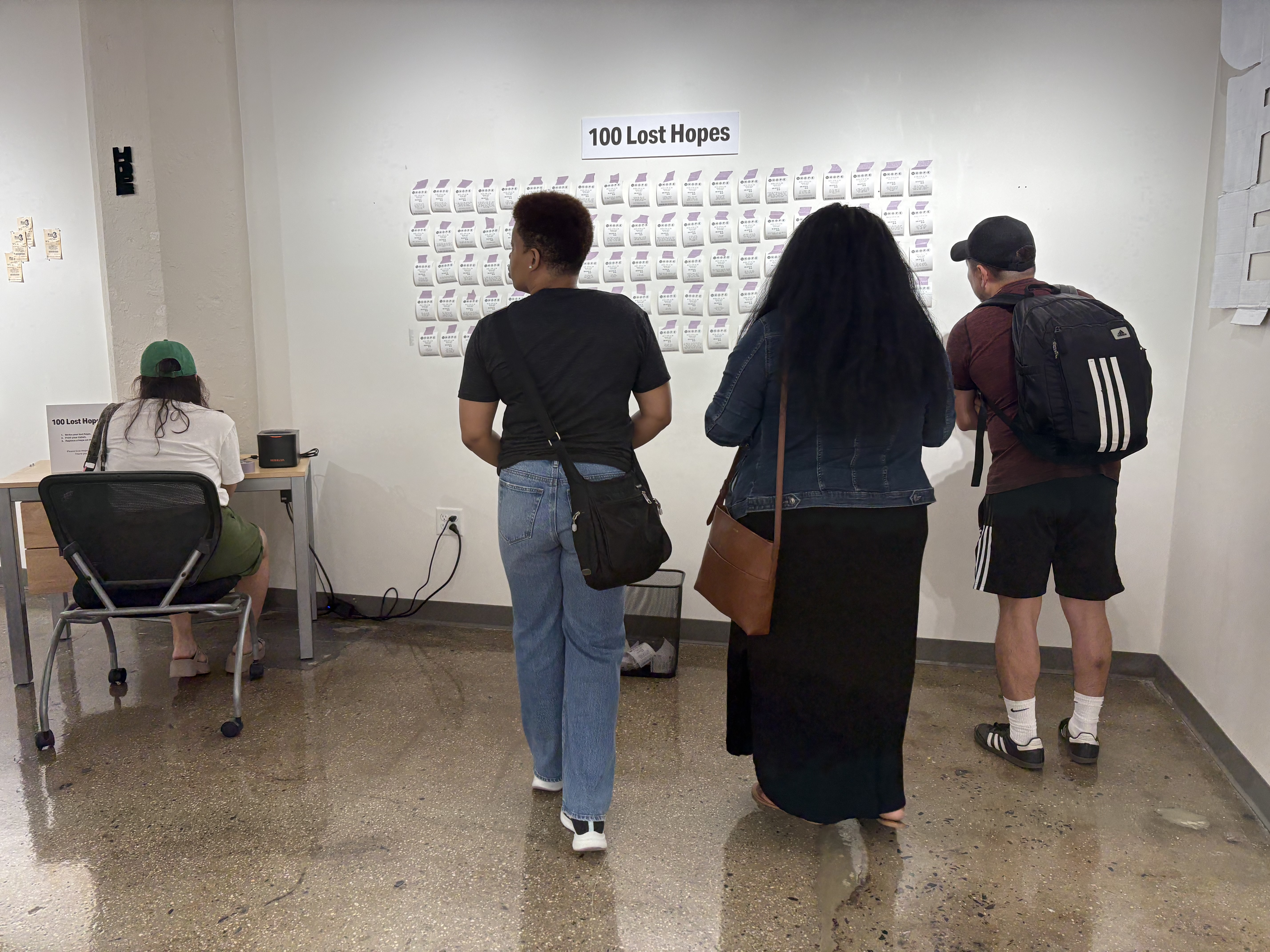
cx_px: 635
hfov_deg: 67.3
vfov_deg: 53.1
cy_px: 476
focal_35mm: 26
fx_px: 954
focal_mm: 5.96
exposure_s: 1/120
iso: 80
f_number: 1.6
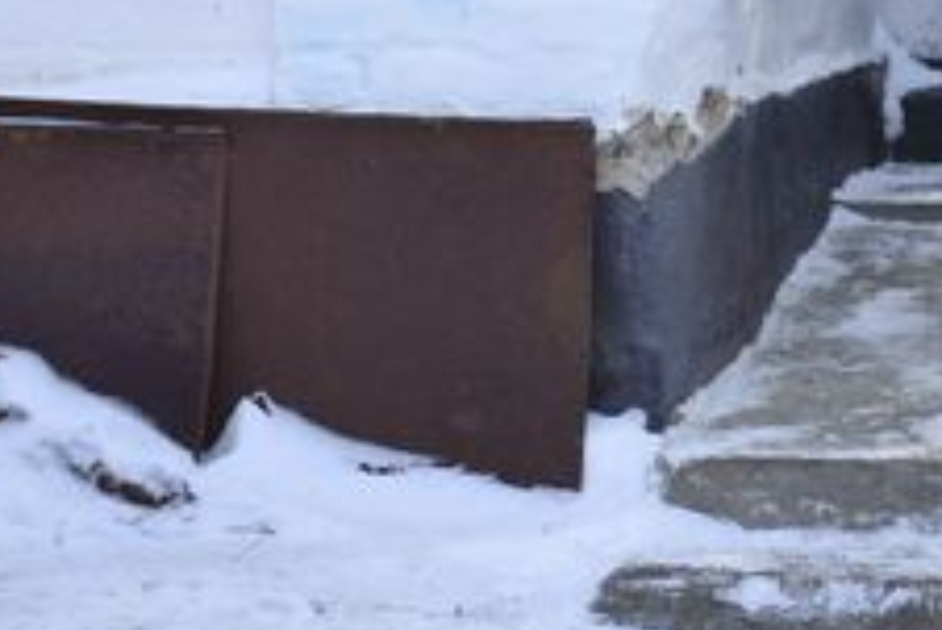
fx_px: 3526
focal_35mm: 135
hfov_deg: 14.7
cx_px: 1171
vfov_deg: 10.1
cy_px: 2
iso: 200
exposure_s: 1/500
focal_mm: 27
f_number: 5
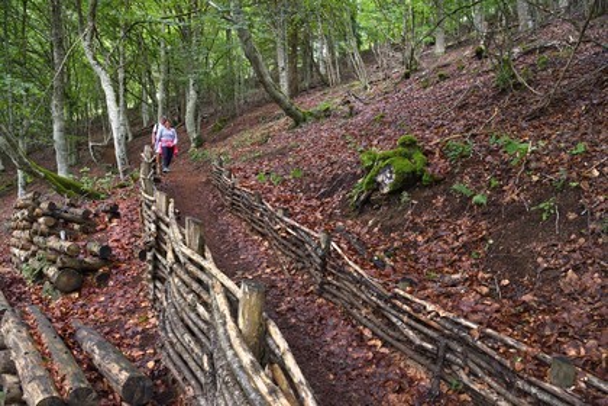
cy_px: 203
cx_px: 304
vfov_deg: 53.1
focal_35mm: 24
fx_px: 405
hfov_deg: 73.7
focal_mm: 24
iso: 1600
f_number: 8
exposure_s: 1/50
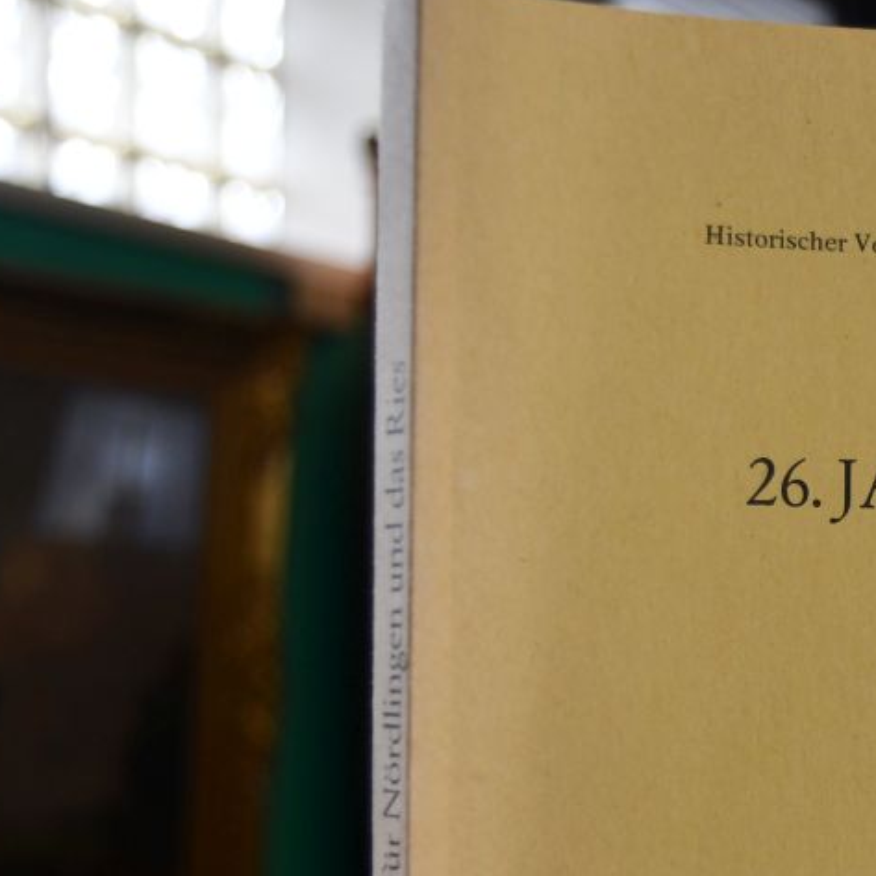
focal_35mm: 83
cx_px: 1004
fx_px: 2376
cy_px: 825
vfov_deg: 20.4
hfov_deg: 19.8
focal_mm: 22
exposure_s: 1/250
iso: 560
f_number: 3.5
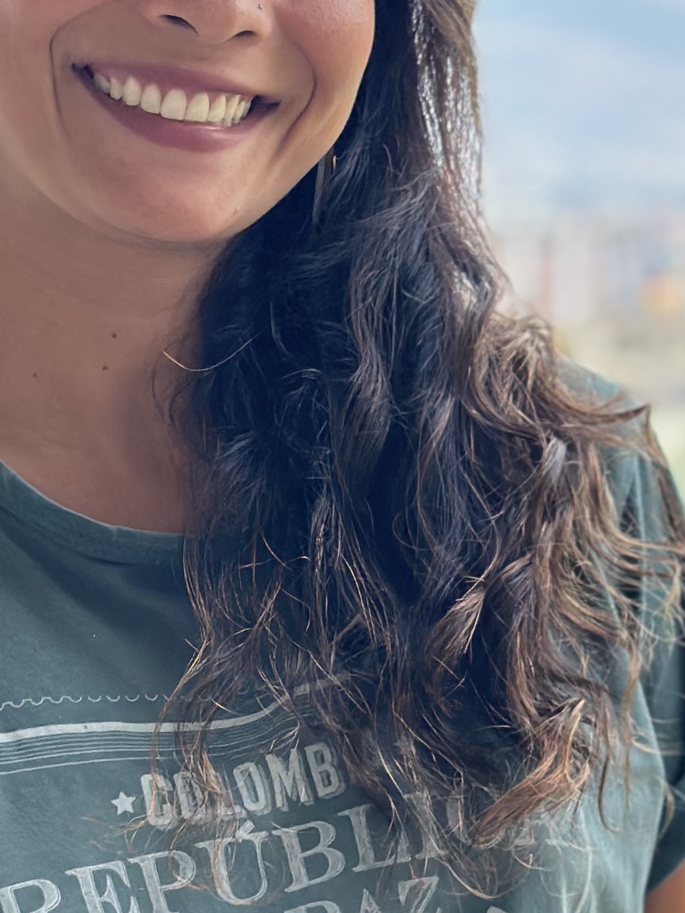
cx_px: 229
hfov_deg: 11.1
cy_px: 491
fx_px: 3510
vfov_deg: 14.8
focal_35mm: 133
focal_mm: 6.86
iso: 80
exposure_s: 1/1009
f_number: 1.78
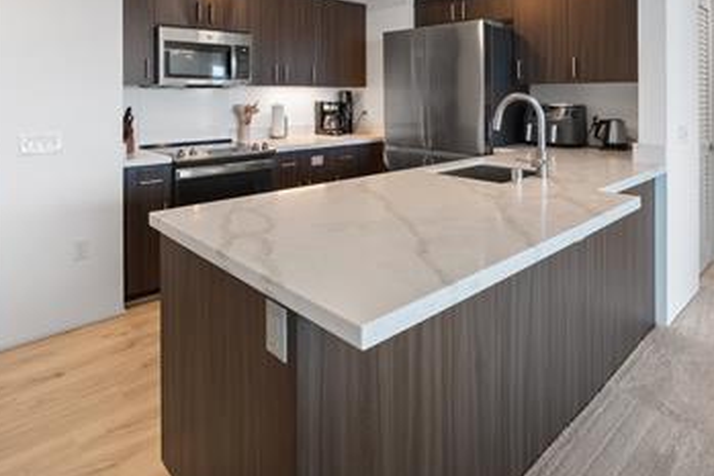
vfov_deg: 52.9
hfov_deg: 78.2
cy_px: 85
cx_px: 311
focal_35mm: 22
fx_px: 436
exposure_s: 1/3
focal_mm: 12
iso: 125
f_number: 10
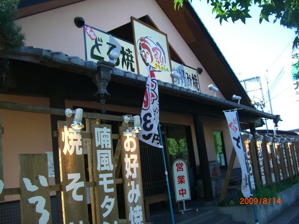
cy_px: 112
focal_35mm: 38
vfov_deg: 37.7
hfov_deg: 49.0
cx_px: 150
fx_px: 328
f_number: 2.8
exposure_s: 1/200
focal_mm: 7.9
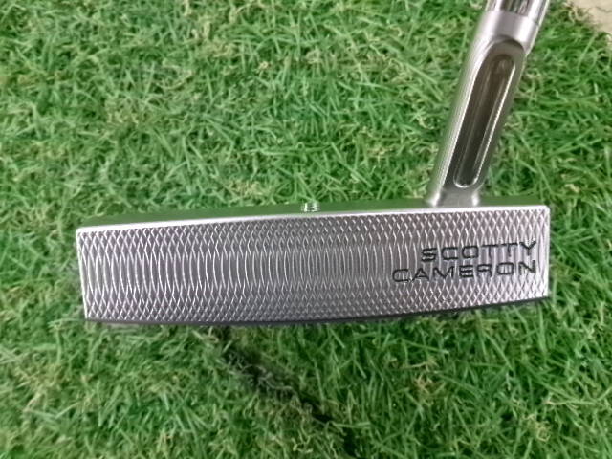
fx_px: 495
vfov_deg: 49.7
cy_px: 230
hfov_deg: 63.4
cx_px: 306
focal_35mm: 28
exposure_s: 1/34
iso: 800
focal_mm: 5.1
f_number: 3.9
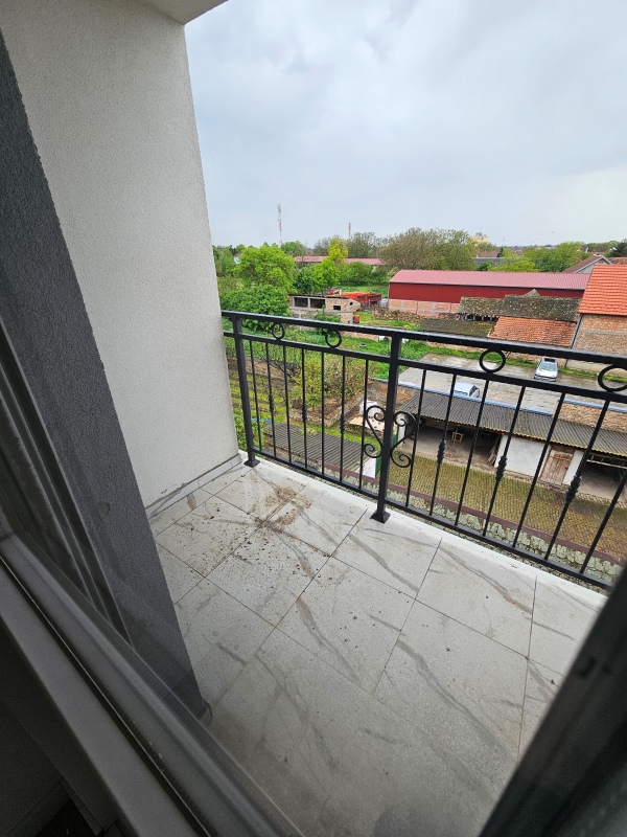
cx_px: 314
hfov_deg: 89.9
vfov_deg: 106.2
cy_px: 418
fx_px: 314
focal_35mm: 13
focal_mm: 2.2
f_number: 2.2
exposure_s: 1/286
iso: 50
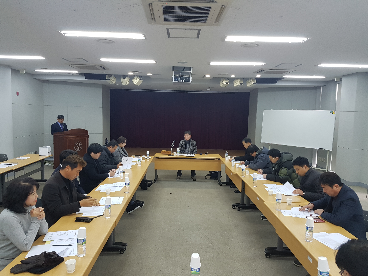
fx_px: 276
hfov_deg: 67.3
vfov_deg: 53.1
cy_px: 138
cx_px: 184
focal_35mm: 26
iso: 125
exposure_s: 1/60
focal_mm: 4.2
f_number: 1.7
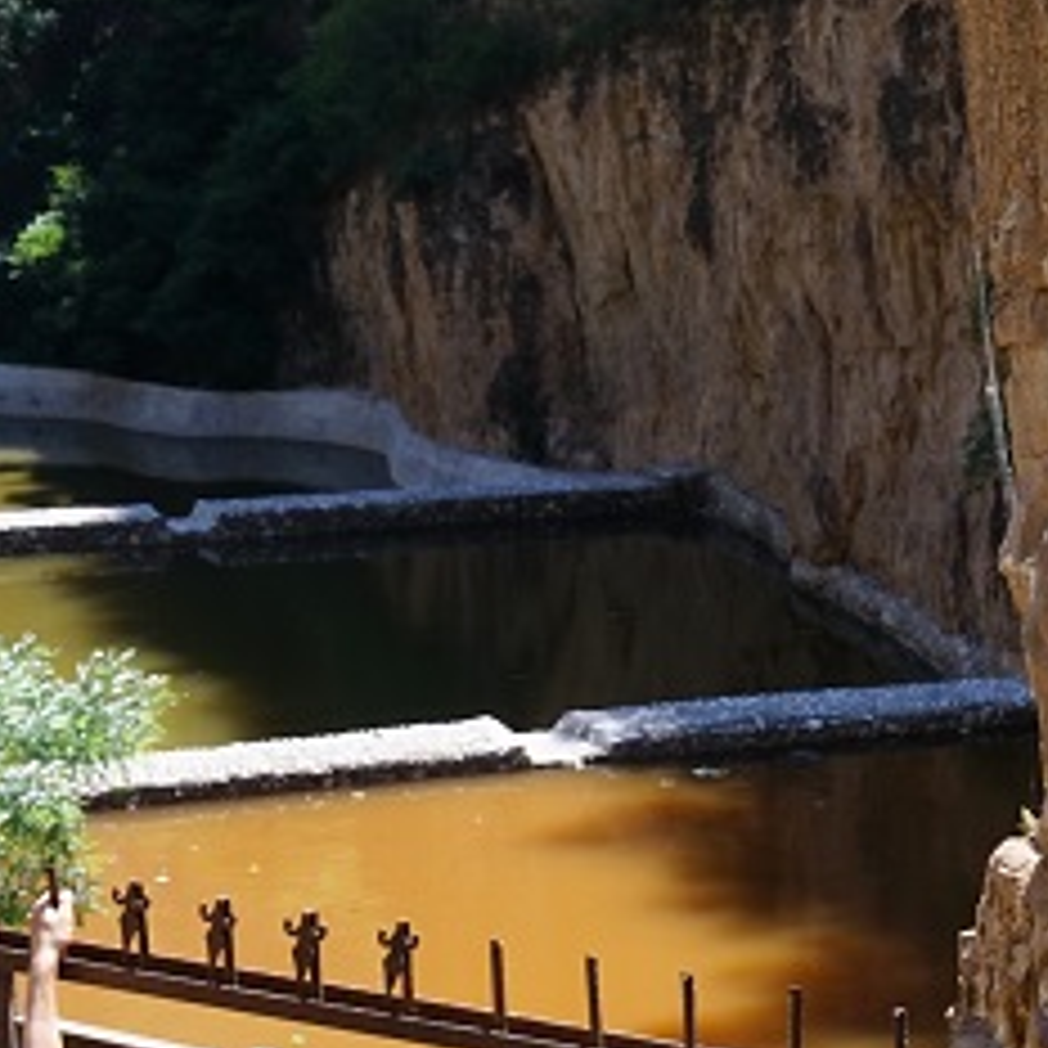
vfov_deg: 15.7
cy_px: 1570
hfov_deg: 17.1
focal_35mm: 102
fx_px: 3494
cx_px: 546
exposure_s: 1/60
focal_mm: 35
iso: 250
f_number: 13
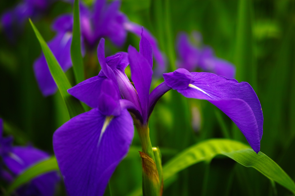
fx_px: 614
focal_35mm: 75
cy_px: 98
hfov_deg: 27.0
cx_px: 148
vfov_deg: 18.2
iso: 200
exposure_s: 1/1000
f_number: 2.8
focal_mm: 50
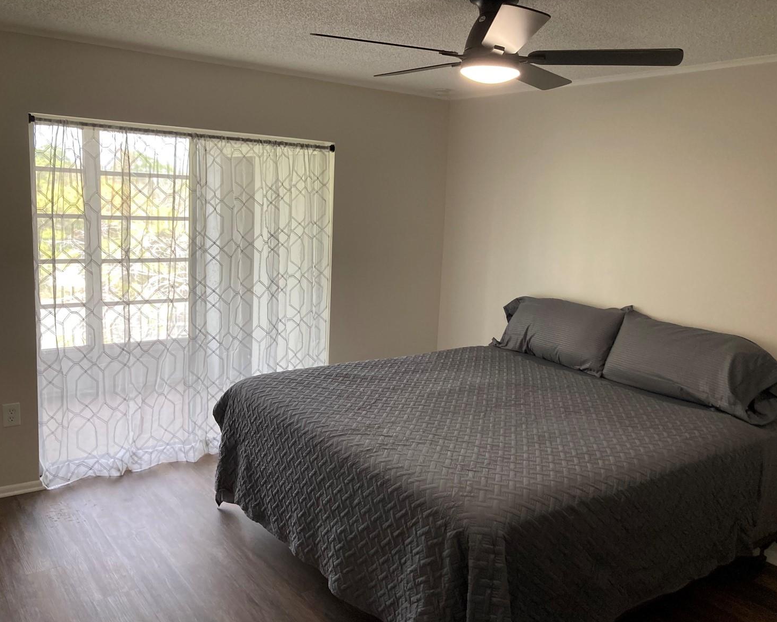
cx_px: 417
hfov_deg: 58.7
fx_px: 690
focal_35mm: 30
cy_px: 305
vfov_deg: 48.5
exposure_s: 1/106
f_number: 1.8
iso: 80
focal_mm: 3.99
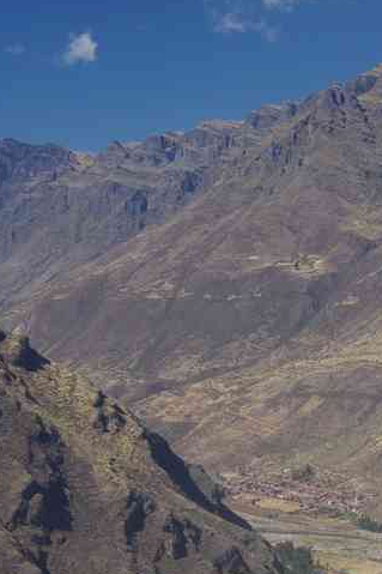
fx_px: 1546
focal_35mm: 97
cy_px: 497
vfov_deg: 20.7
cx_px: 238
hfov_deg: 14.1
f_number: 11
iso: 200
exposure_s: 1/80
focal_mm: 31
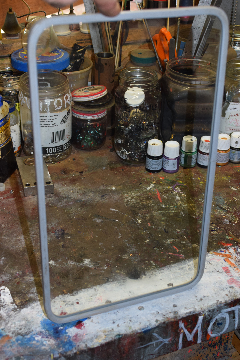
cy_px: 180
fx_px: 525
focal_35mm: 52
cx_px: 120
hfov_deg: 25.8
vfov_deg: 37.9
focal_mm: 35
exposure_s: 1/100
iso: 800
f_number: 5
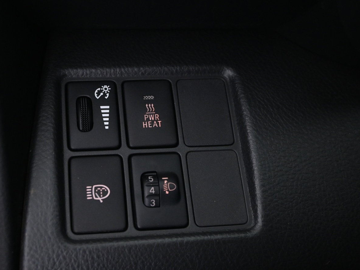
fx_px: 475
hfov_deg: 41.1
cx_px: 129
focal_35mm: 46
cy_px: 148
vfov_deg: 31.7
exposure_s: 1/10
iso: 1600
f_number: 4.2
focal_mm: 23
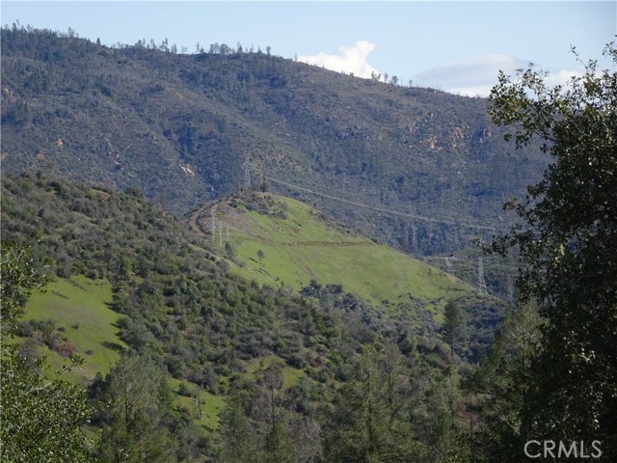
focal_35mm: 183
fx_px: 3262
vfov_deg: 8.1
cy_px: 232
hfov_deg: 10.8
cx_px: 308
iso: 80
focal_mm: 31.31
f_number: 5.6
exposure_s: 1/320
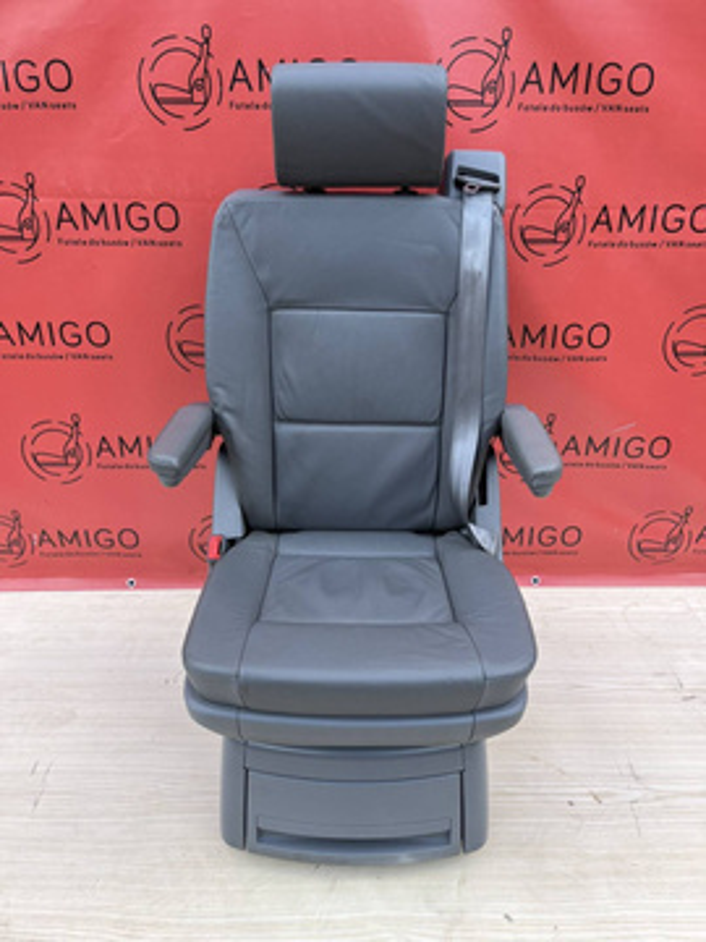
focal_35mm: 26
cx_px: 353
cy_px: 471
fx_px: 707
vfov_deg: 67.3
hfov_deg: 53.1
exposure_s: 1/471
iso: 50
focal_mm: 5.1
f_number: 1.6
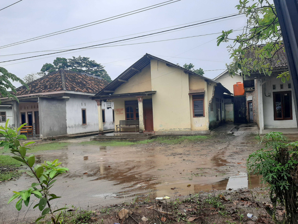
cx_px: 149
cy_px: 112
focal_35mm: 27
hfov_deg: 65.3
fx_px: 232
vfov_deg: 51.4
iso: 40
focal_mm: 3.93
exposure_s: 1/1433
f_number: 1.7
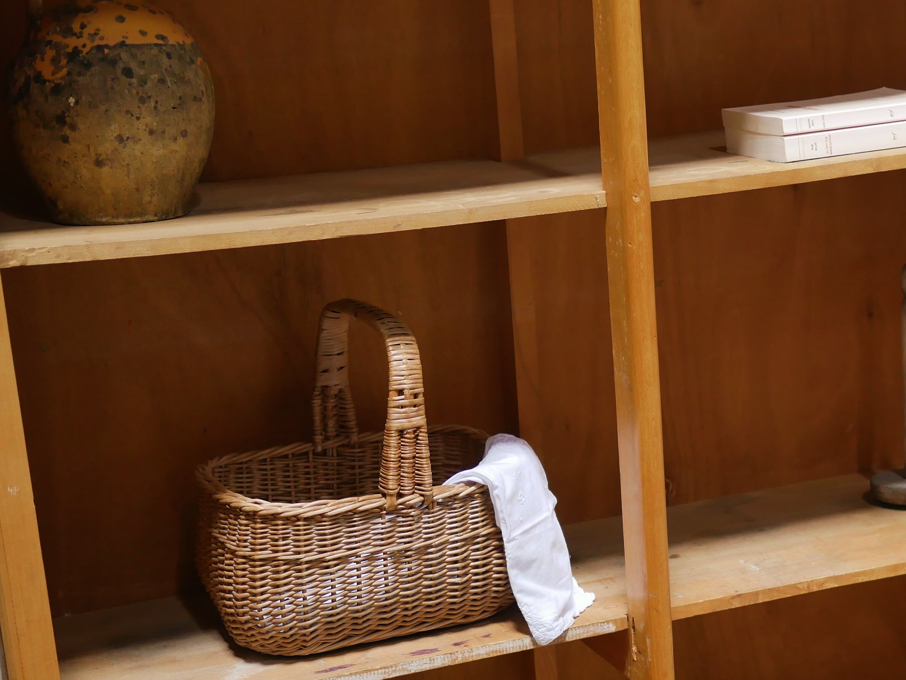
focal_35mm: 77
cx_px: 599
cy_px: 530
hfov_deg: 25.2
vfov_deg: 19.0
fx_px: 2016
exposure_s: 1/60
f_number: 1.7
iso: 250
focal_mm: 20
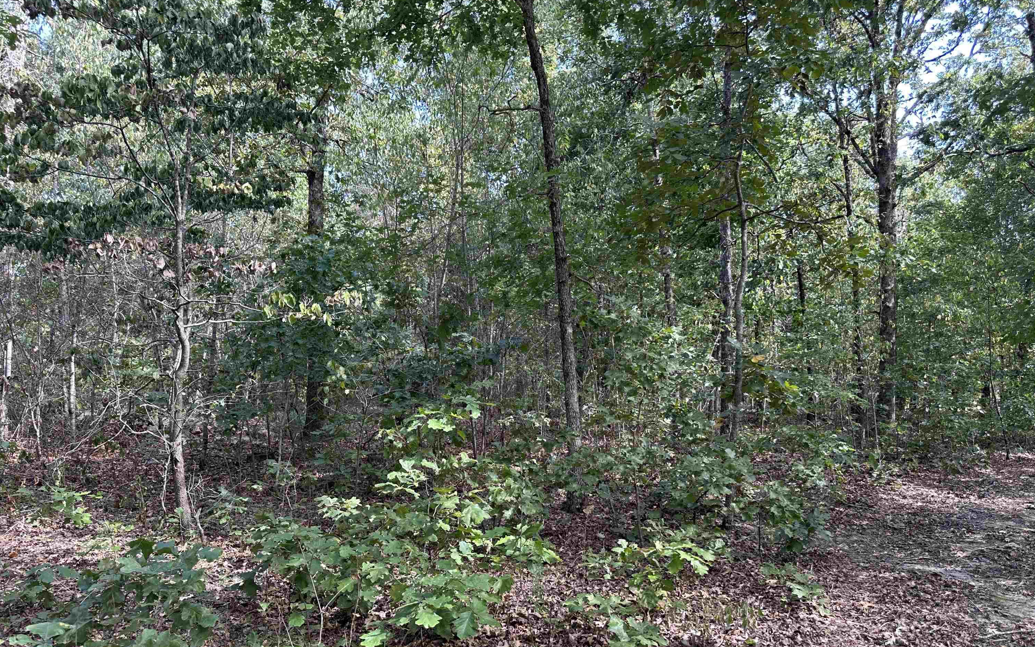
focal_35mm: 26
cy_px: 392
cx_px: 511
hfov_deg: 70.4
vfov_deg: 47.3
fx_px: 733
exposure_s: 1/151
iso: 64
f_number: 1.78
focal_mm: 6.86
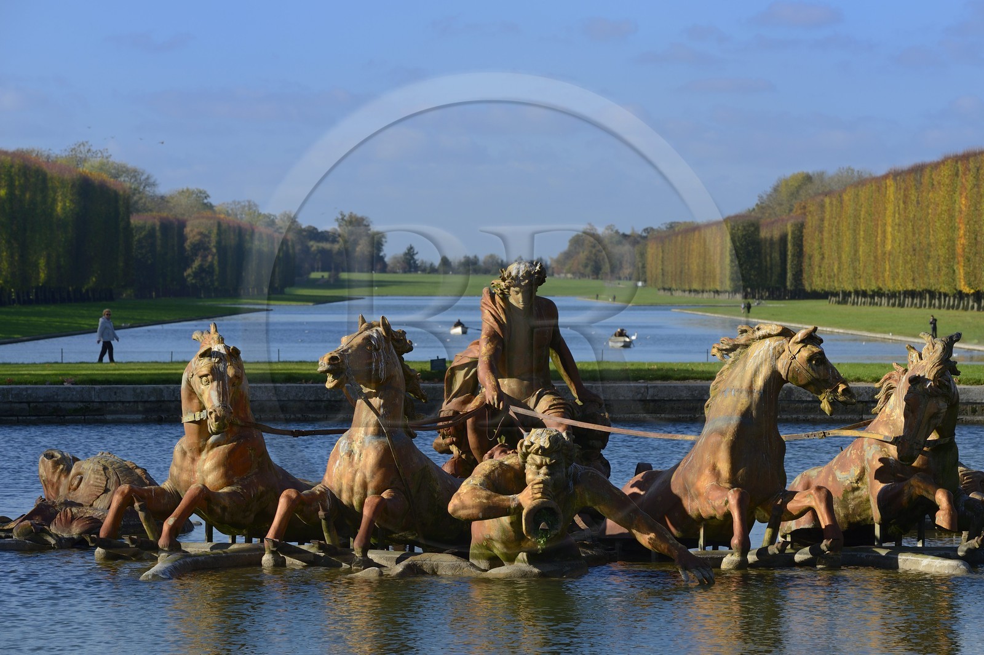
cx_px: 492
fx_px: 4507
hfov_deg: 12.5
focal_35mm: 165
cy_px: 328
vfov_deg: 8.3
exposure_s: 1/250
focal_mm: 165
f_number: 11
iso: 200
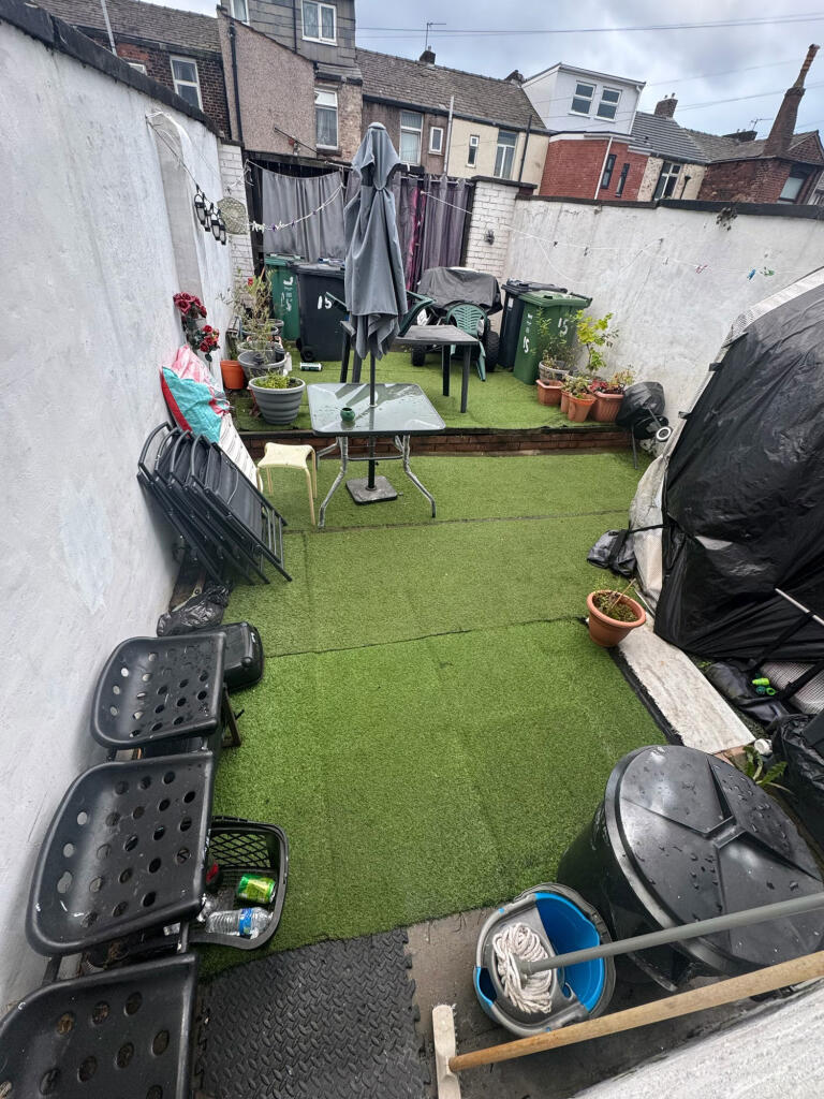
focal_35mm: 14
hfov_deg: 85.7
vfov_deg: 102.1
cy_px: 550
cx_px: 412
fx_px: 444
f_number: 2.2
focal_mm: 2.22
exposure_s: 1/99
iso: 125
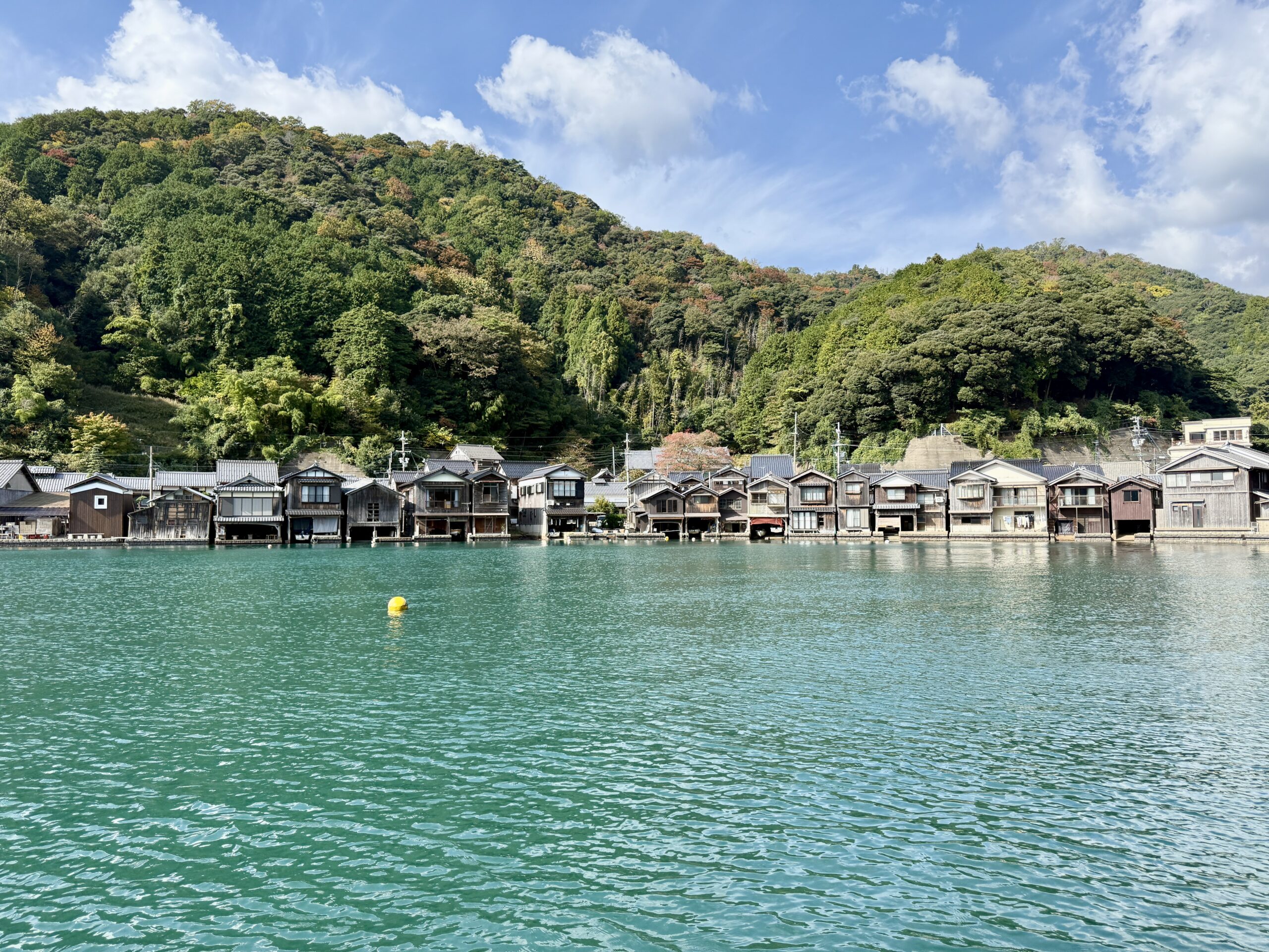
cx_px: 634
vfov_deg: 56.8
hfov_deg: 71.6
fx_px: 880
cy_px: 476
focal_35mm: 24
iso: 100
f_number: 1.78
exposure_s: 1/3021
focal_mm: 6.76
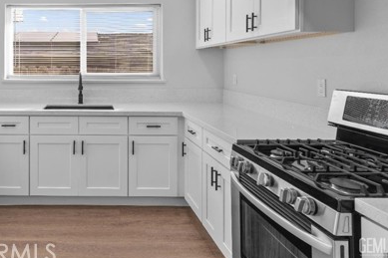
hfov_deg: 60.4
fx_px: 302
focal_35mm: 28
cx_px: 79
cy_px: 54
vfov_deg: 44.3
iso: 100
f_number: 8
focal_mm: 17
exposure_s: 1/4
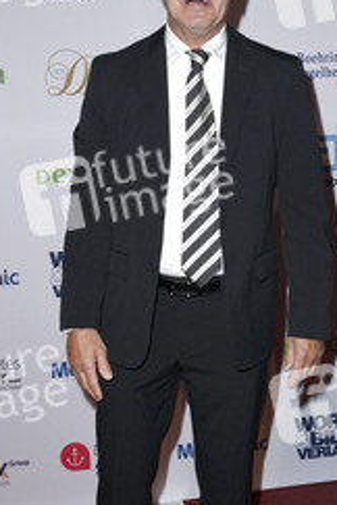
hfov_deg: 18.4
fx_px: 1039
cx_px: 187
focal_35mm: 74
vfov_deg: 27.3
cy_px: 291
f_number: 5.6
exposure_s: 1/200
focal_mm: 45
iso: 640
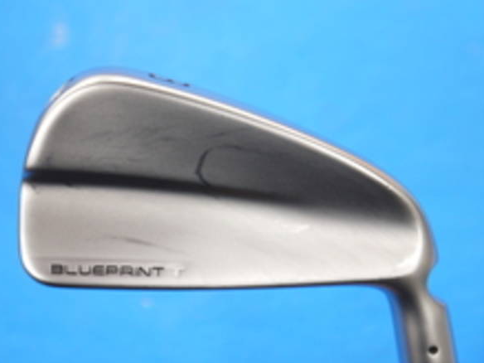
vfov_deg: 16.1
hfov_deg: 21.3
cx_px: 221
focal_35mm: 92
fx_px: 1286
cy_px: 179
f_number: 5.6
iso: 640
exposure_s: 1/80
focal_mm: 42
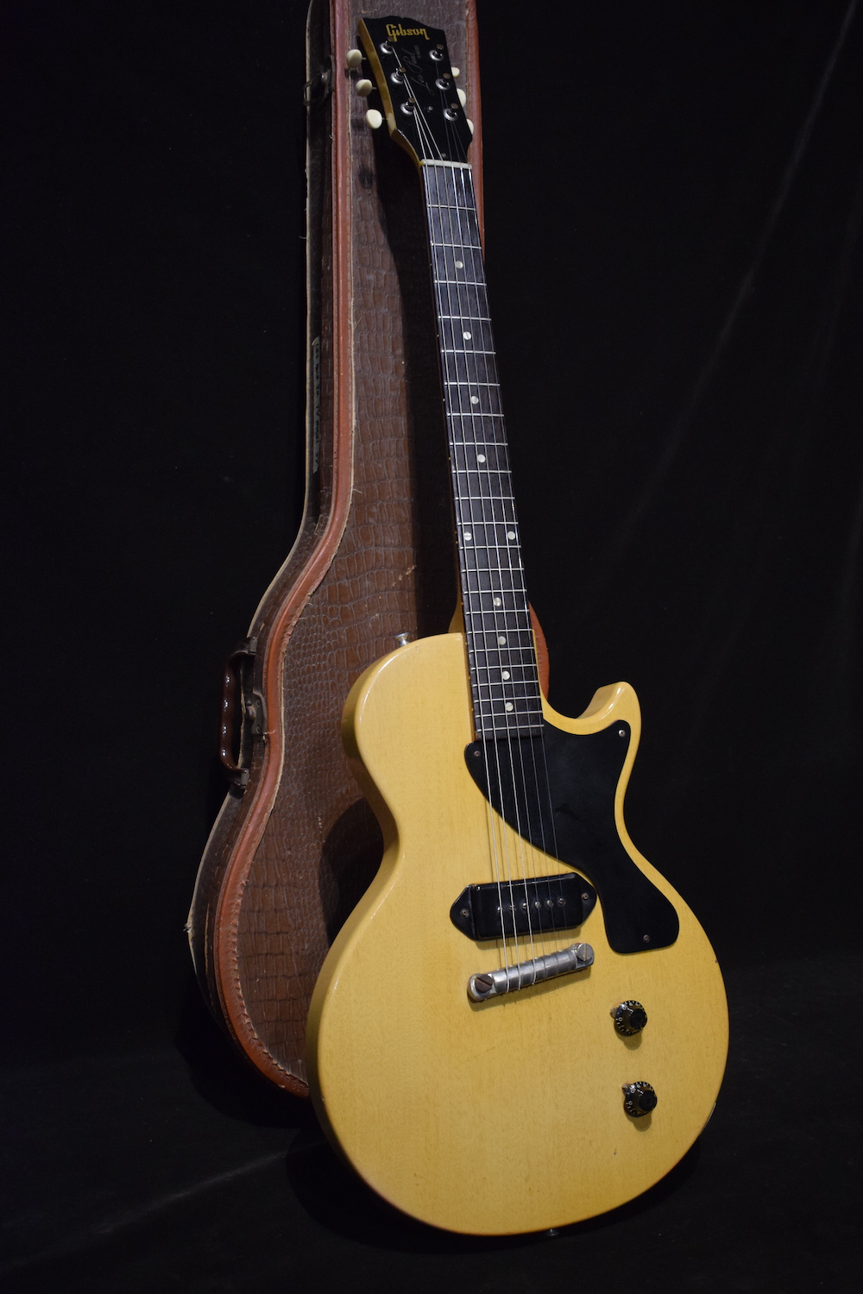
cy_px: 647
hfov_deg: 36.9
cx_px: 432
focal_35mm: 36
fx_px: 1294
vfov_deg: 53.1
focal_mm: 24
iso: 2200
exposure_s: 1/30
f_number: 4
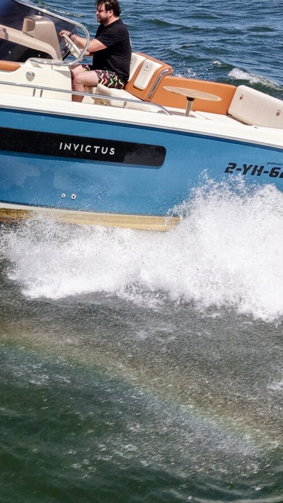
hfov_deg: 20.2
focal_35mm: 58
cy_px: 118
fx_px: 774
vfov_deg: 35.1
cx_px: 10
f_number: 1.8
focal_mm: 8.67
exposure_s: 1/500
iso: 160
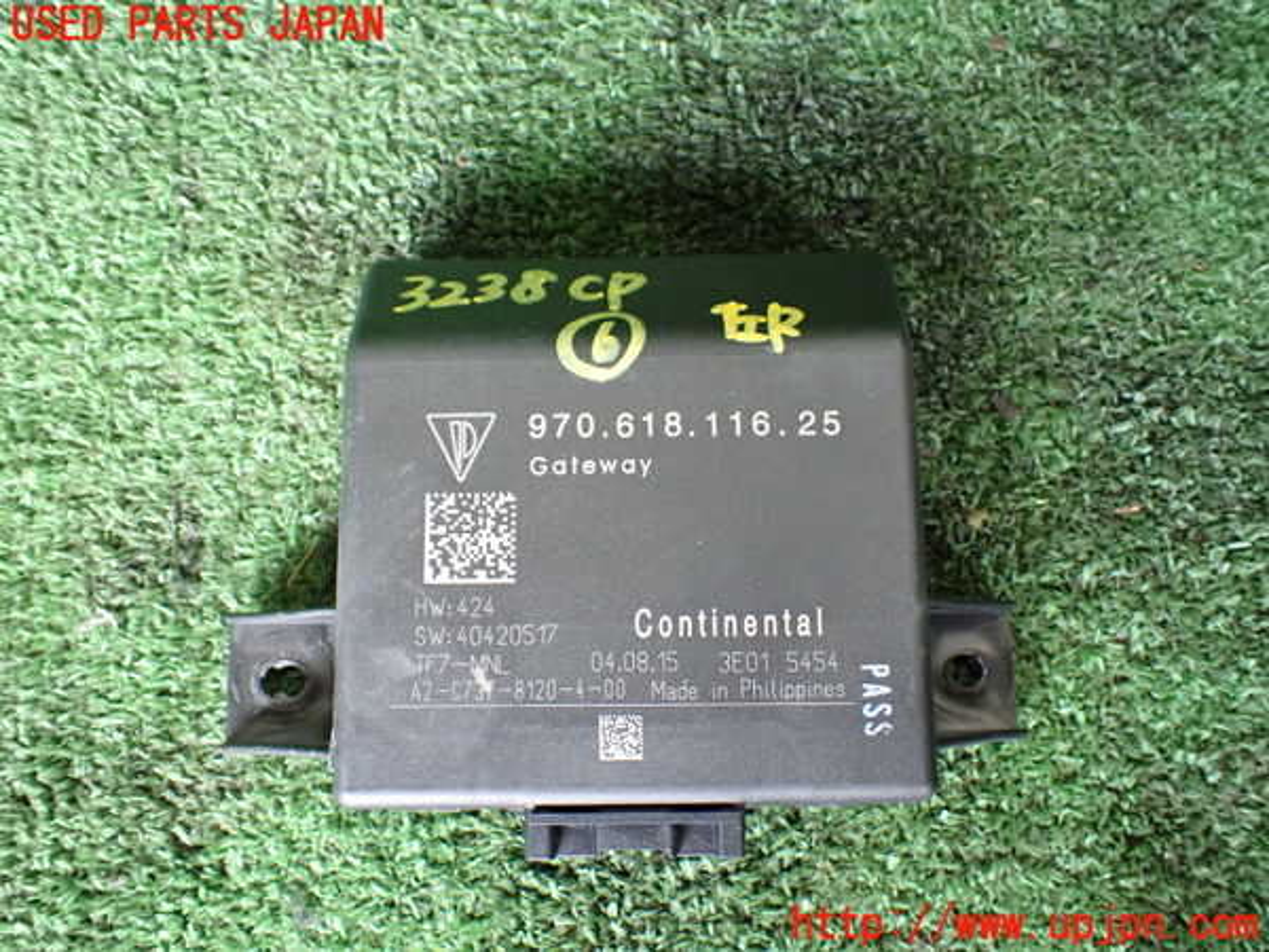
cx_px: 634
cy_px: 476
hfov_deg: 60.0
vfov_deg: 46.8
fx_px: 1100
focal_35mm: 30
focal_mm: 5.4
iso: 1000
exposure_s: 1/30
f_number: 2.3
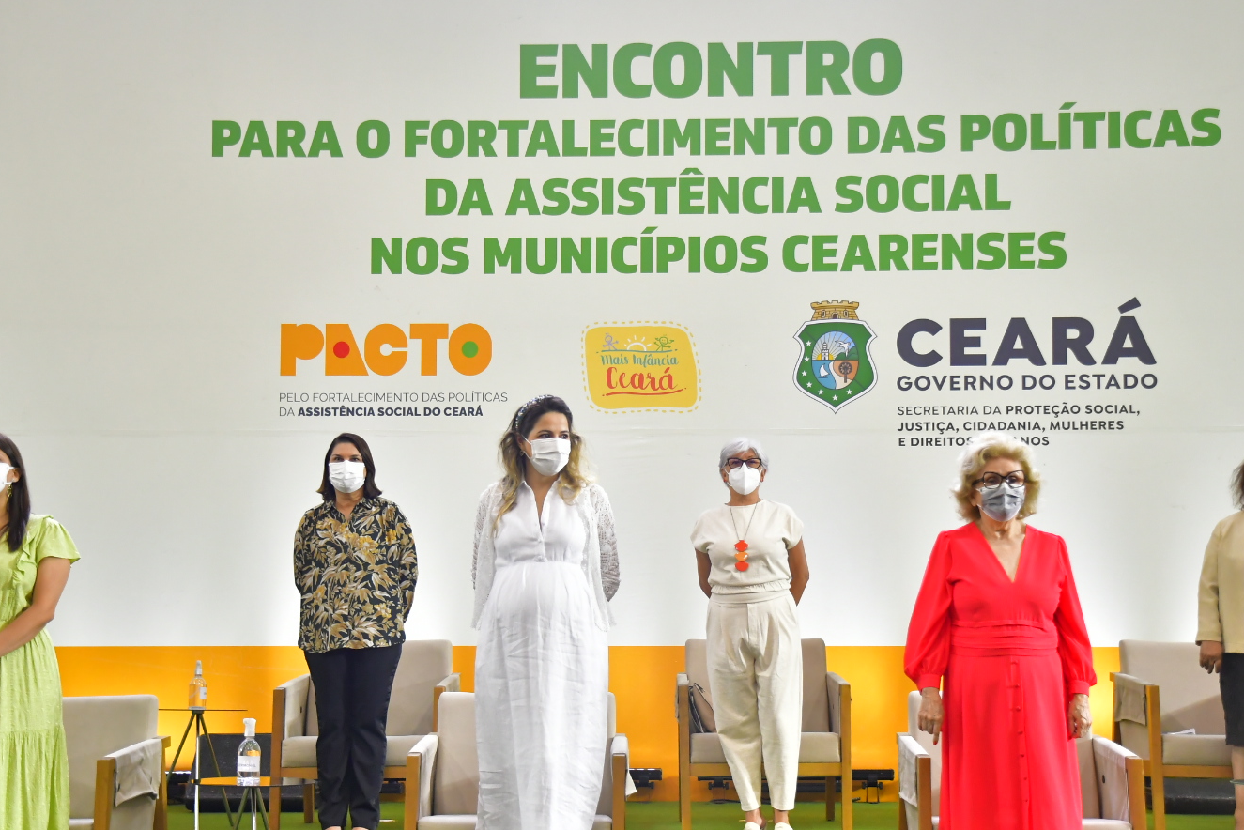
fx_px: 1901
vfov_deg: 24.6
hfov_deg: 36.2
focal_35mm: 55
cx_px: 634
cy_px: 494
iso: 2000
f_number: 3.2
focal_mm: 30
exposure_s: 1/250
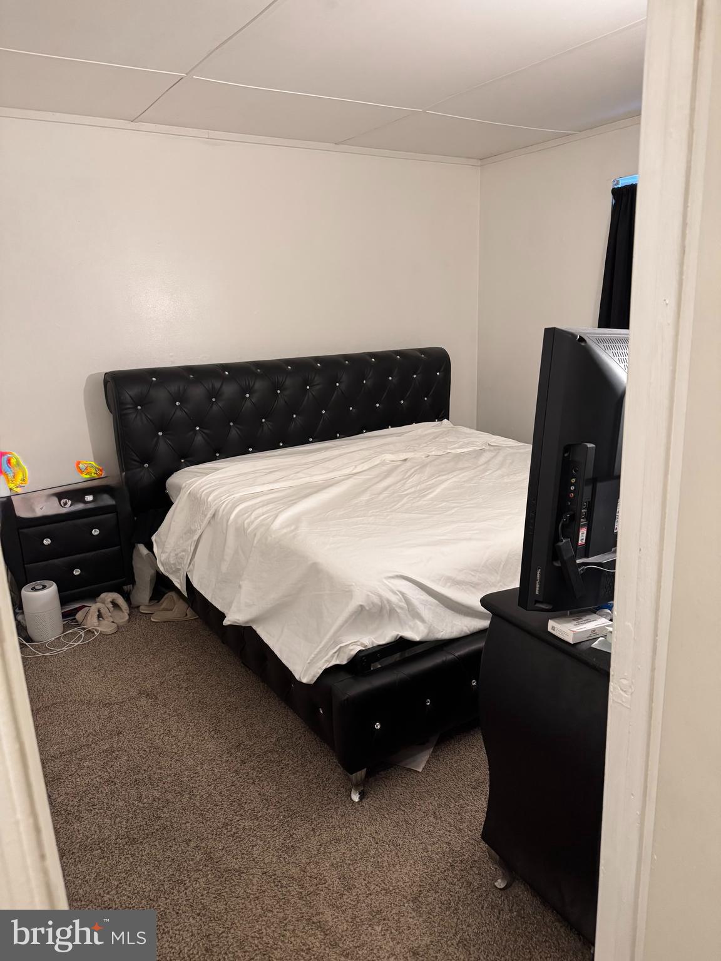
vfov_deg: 71.6
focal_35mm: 24
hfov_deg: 56.8
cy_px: 480
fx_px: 667
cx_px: 360
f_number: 1.78
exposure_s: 1/60
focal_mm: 6.76
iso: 500
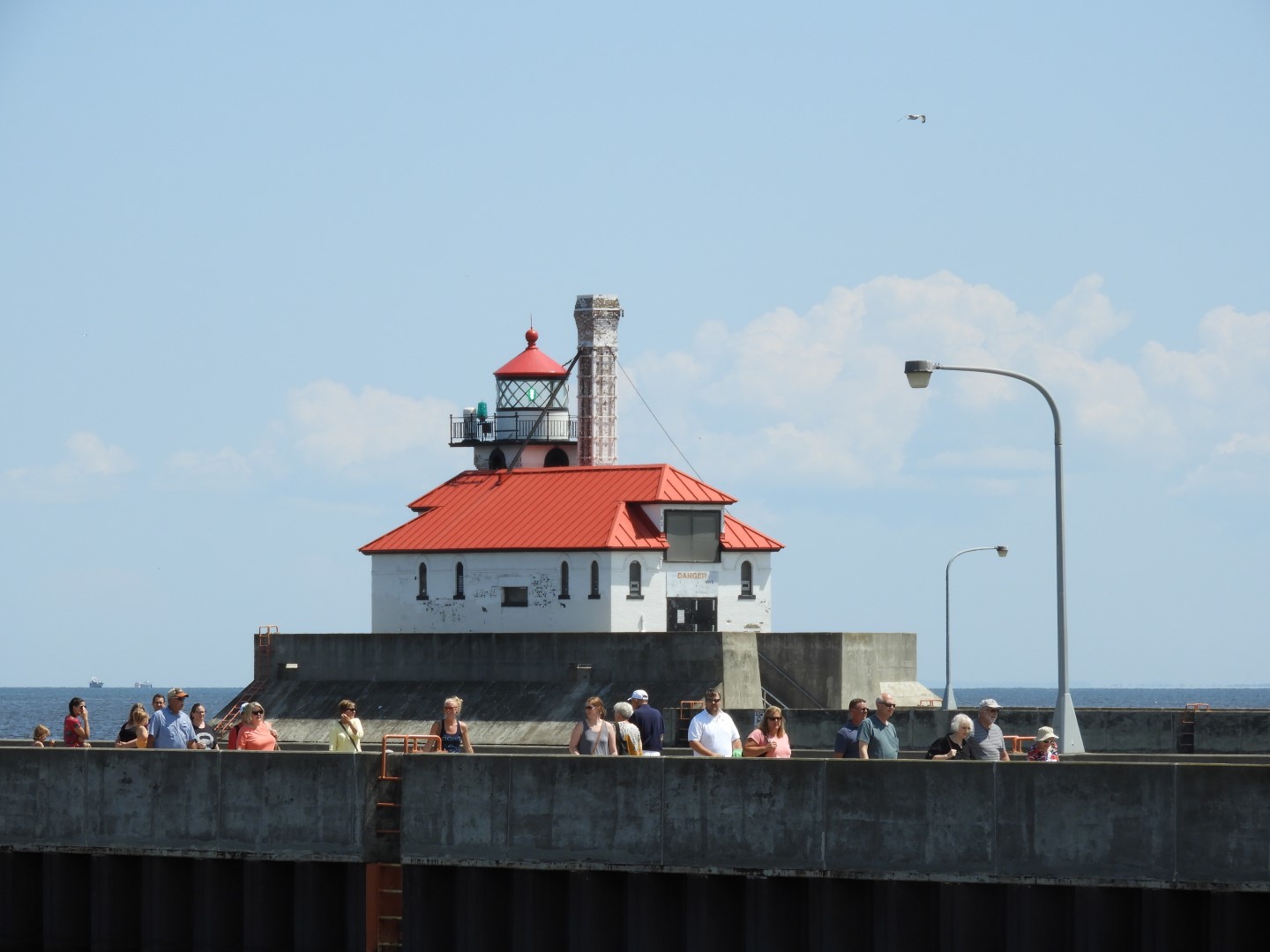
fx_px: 9172
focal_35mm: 250
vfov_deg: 5.9
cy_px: 476
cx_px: 635
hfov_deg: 7.9
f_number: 5.5
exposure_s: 1/640
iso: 100
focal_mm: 44.8
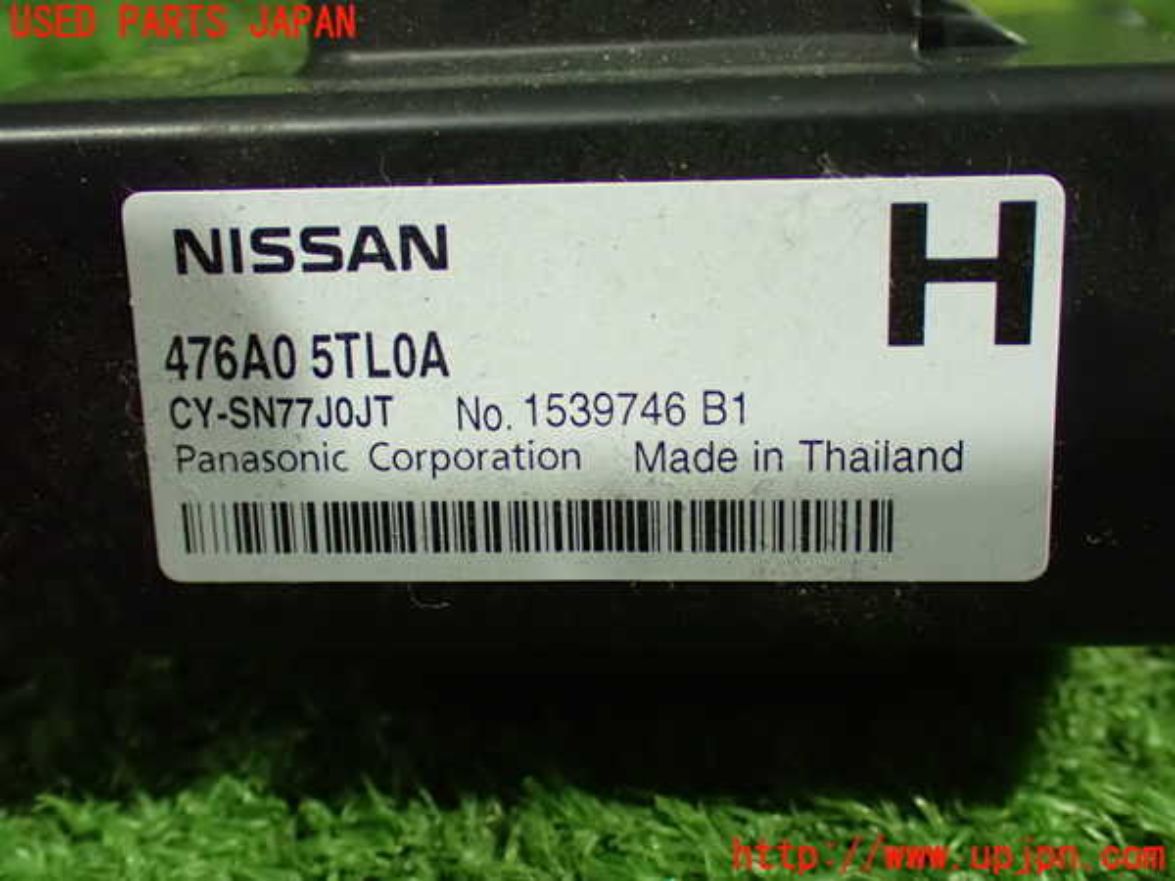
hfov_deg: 38.2
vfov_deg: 29.1
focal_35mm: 50
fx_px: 1697
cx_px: 588
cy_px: 440
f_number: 3.2
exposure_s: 1/40
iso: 1600
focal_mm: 9.01
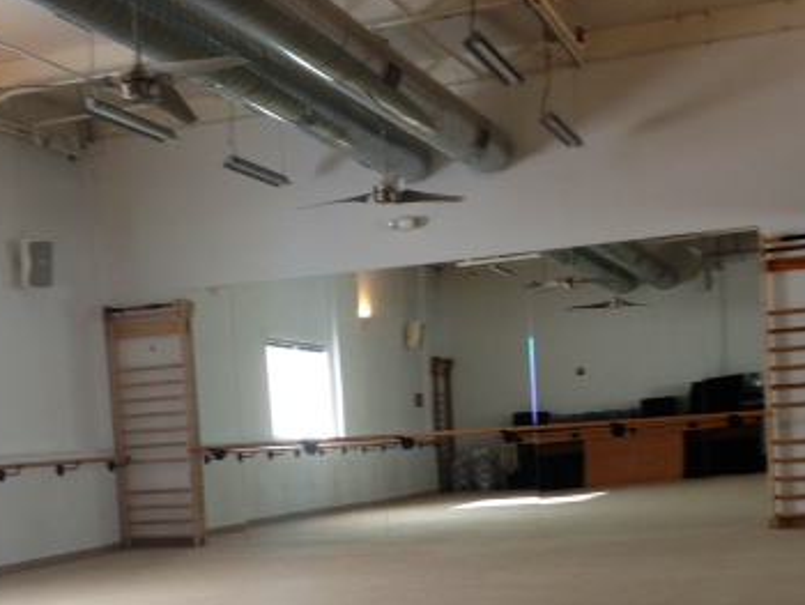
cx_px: 297
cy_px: 538
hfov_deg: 30.1
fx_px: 1489
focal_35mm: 64
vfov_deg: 22.4
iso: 50
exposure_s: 1/24
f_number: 2.4
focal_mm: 4.28
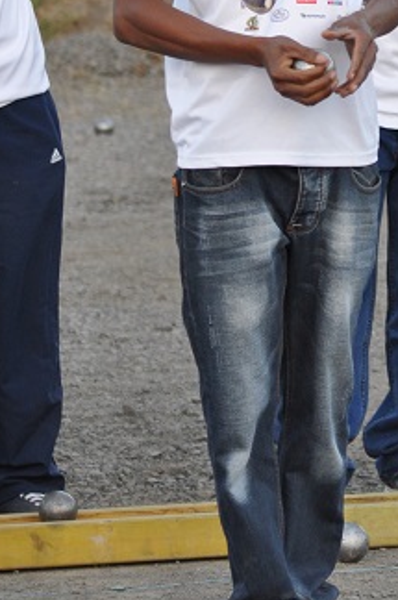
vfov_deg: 5.2
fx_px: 6604
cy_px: 43
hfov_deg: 3.5
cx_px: 285
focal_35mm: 397
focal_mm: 100
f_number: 4
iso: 640
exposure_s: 1/250
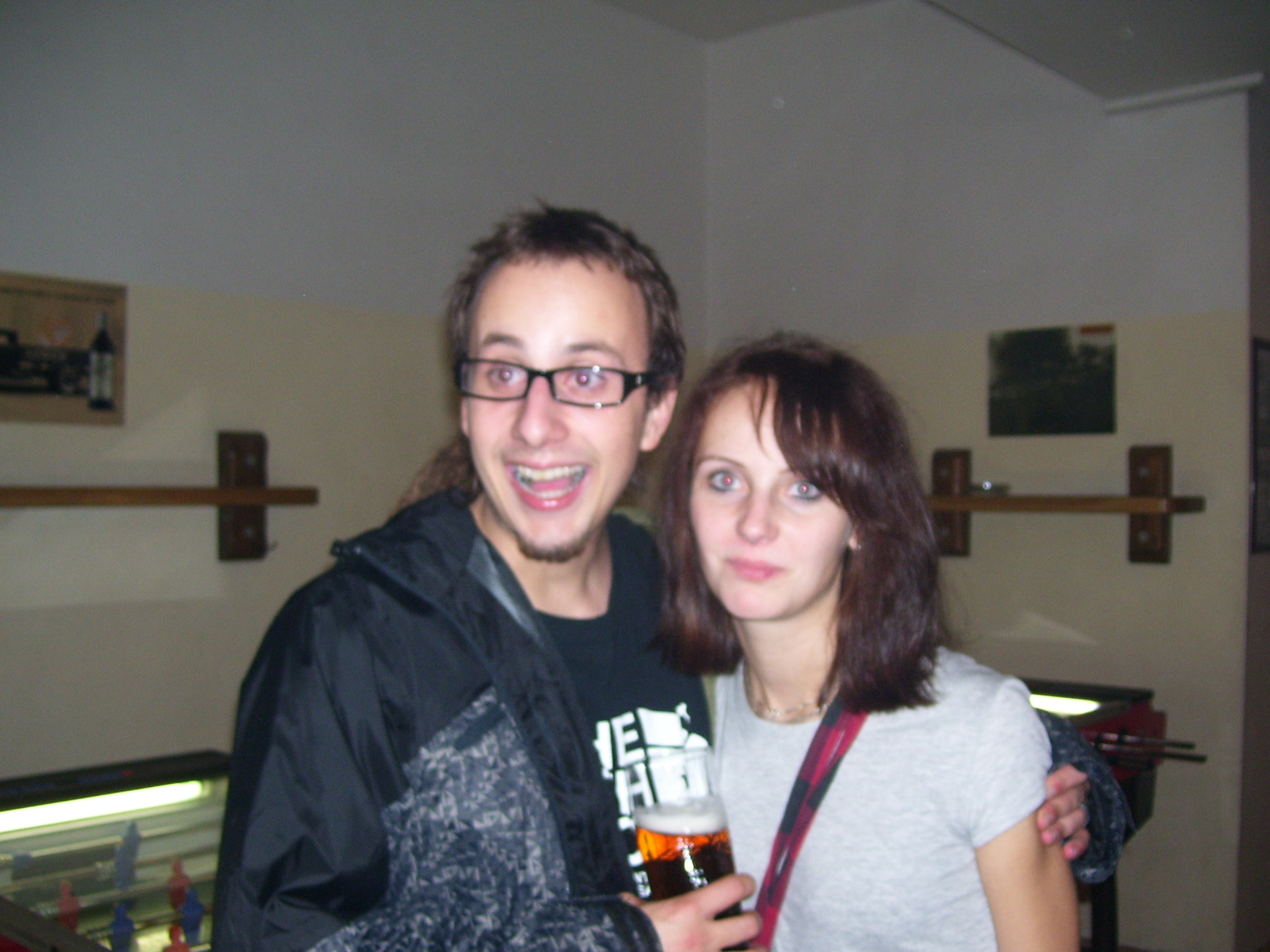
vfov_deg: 38.7
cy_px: 476
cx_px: 635
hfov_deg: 50.1
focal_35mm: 37
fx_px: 1357
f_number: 2.7
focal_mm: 6
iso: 125
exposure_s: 1/60
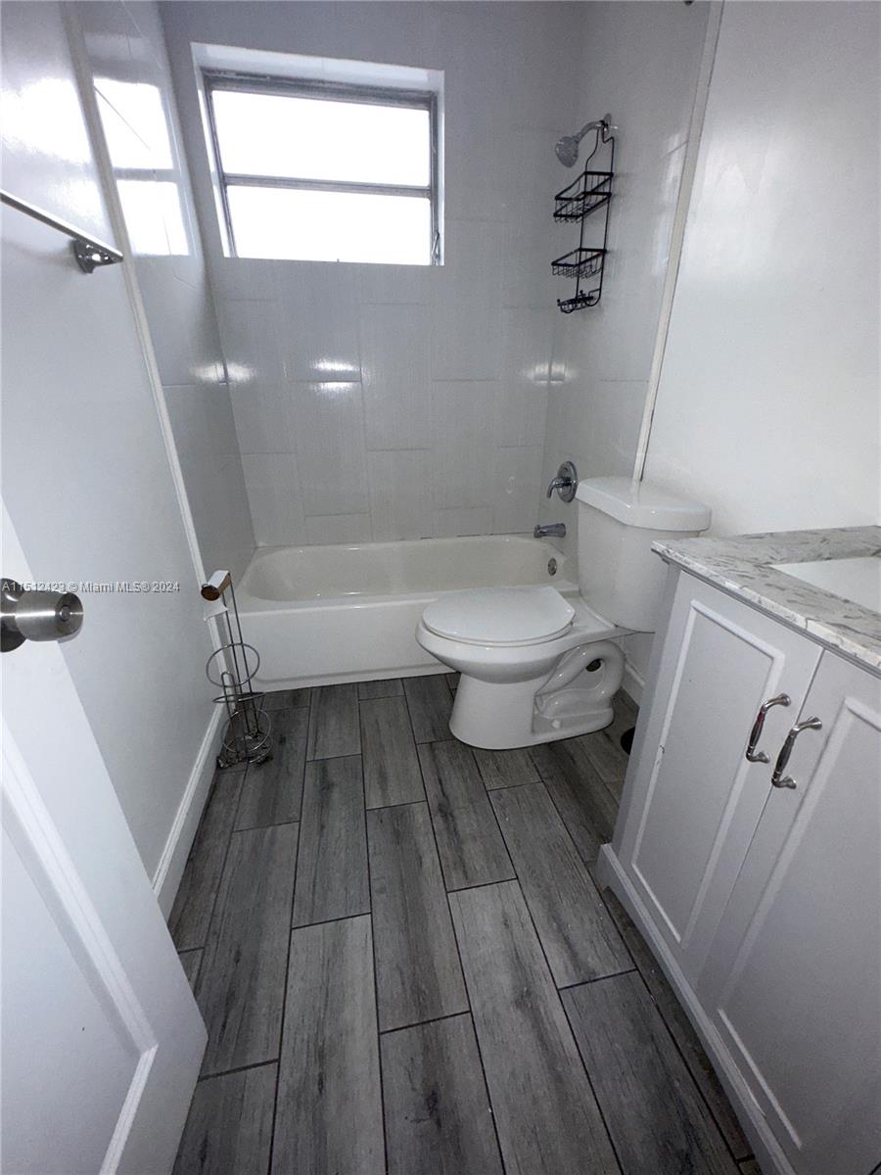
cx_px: 440
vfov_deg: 102.1
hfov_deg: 85.7
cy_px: 588
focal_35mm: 14
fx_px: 475
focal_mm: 2.22
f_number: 2.2
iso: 320
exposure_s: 1/60
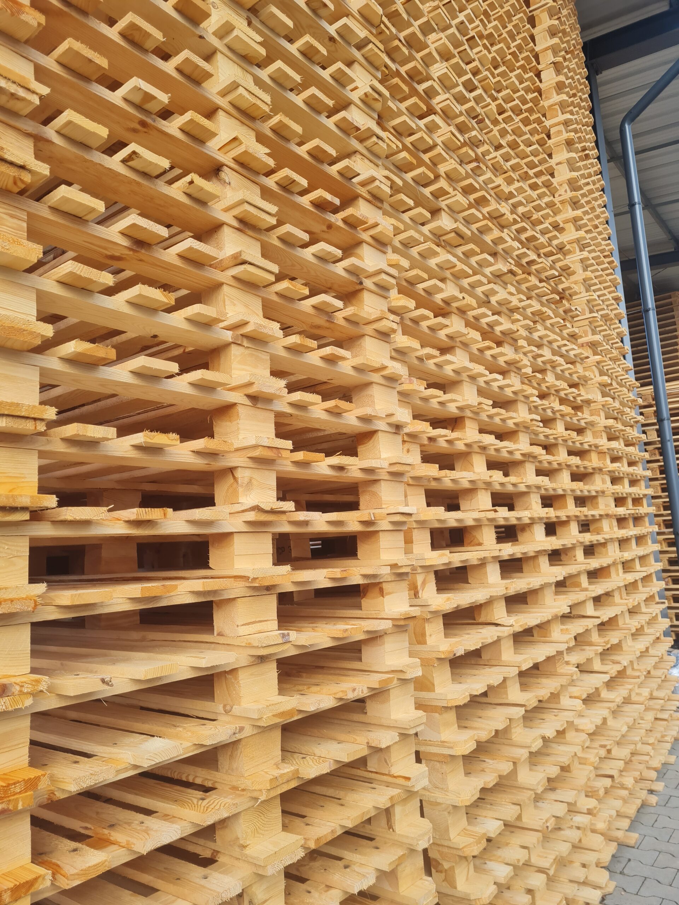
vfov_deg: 67.3
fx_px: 680
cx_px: 340
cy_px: 452
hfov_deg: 53.1
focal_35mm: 26
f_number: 1.8
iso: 50
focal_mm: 5.4
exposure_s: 1/260
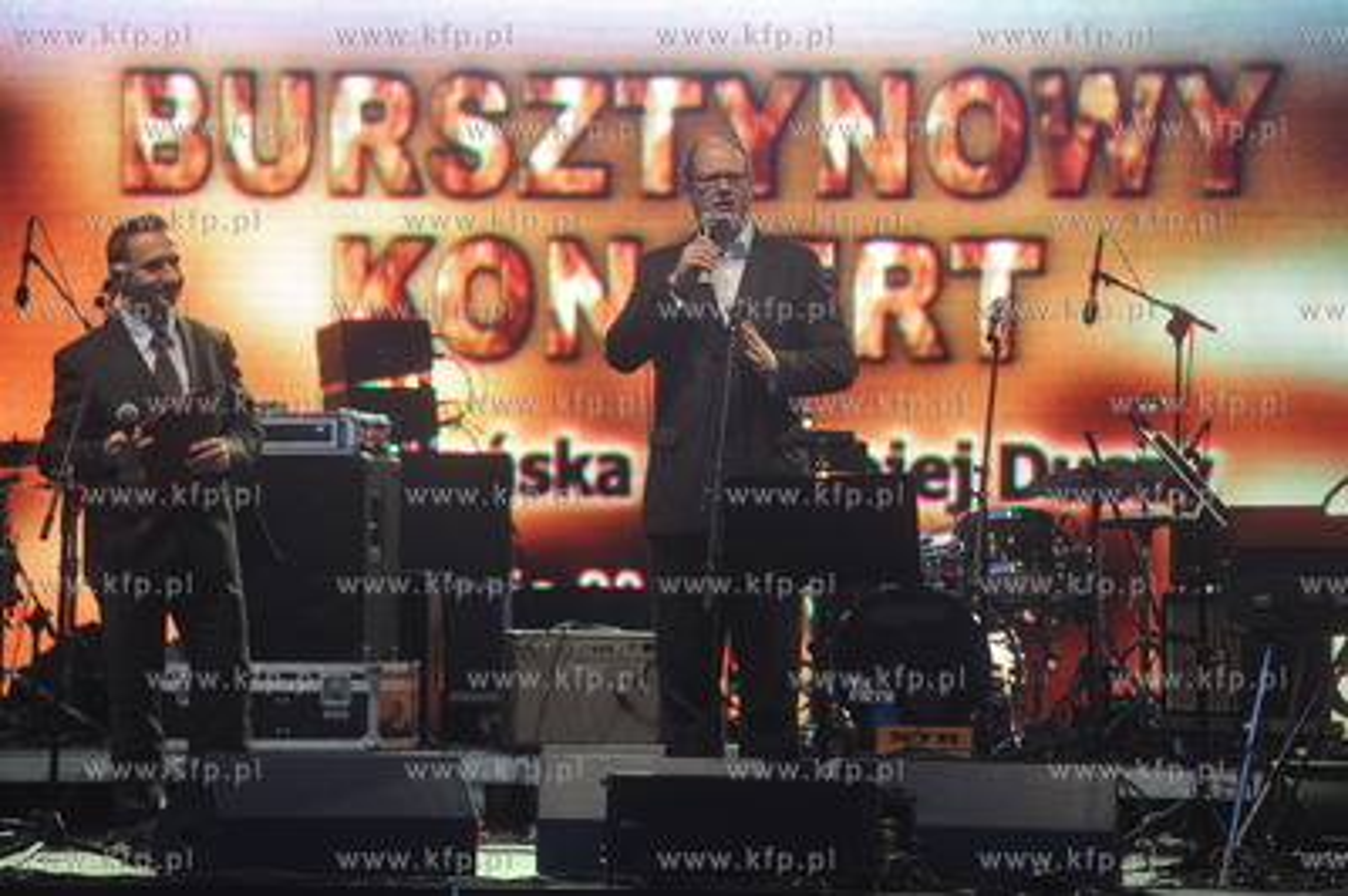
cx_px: 674
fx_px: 6360
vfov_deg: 8.1
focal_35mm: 170
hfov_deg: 12.1
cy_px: 448
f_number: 4
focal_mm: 170
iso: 1600
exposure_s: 1/400
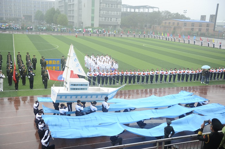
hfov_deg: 48.5
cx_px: 112
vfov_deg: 33.3
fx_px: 250
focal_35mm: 40
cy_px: 74
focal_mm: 40
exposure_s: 1/40
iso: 250
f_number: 2.8
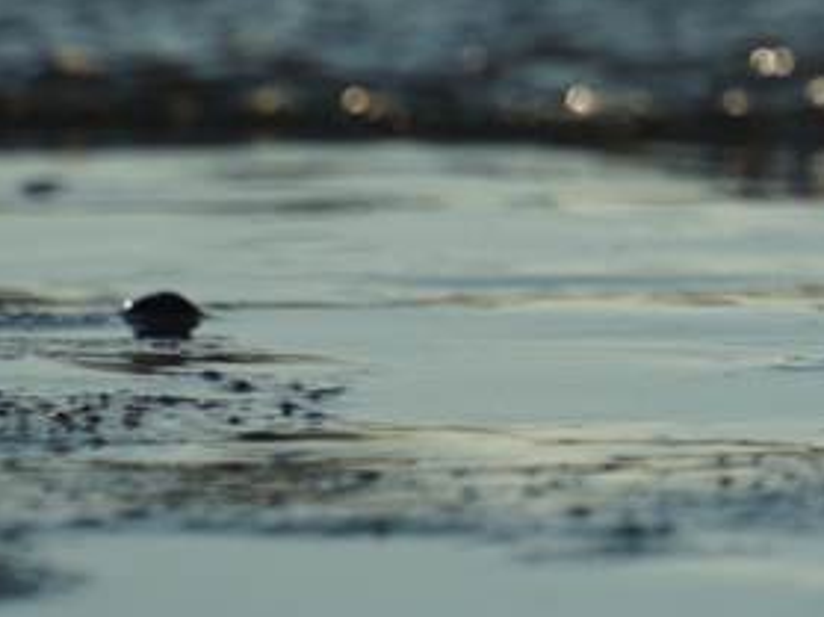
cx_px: 1621
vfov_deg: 1.3
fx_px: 26506
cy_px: -74
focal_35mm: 1114
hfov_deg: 1.8
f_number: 5.6
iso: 100
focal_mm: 200
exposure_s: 1/1250
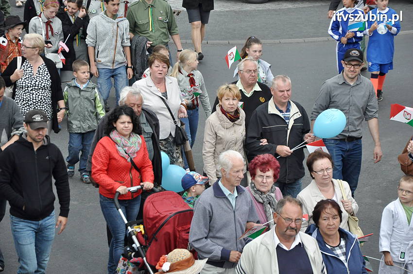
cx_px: 206
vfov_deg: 8.7
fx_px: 1805
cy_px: 137
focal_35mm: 158
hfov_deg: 13.1
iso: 1250
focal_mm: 105
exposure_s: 1/800
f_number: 7.1
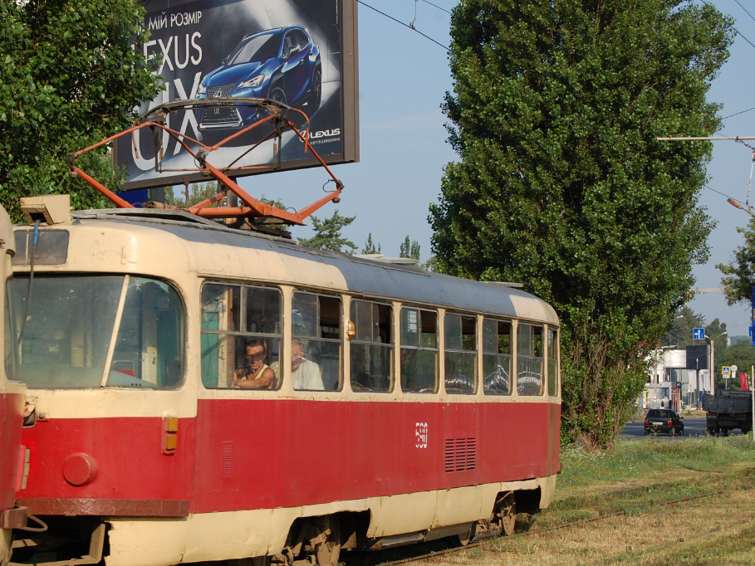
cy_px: 296
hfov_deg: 18.7
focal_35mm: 105
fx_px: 2282
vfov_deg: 14.1
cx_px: 280
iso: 200
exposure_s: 1/320
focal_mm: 55
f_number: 9
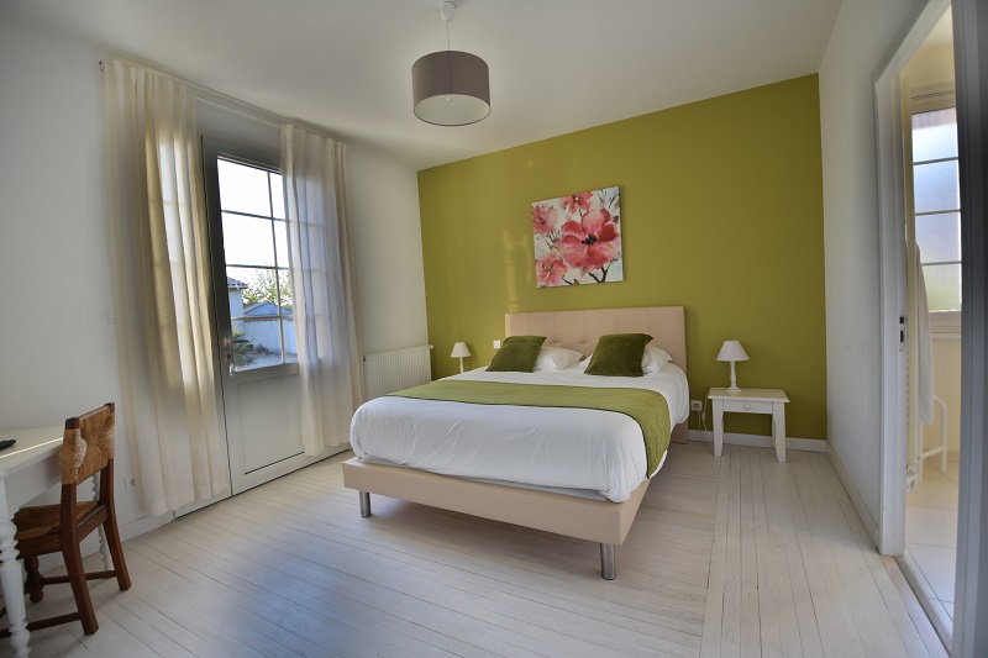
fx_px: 412
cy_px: 329
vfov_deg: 77.3
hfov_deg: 100.4
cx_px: 494
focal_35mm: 15
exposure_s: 1/40
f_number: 3.5
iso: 100
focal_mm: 10
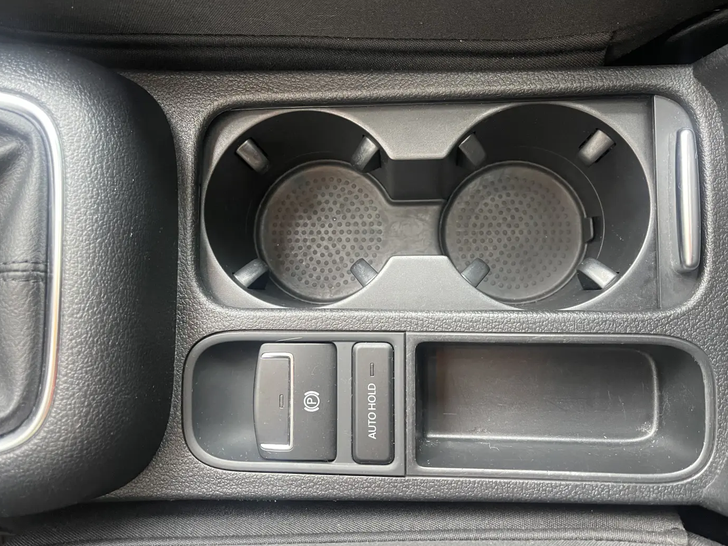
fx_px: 547
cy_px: 280
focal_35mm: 26
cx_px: 358
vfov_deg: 53.0
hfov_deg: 67.3
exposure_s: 1/52
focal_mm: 5.1
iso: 500
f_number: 1.6
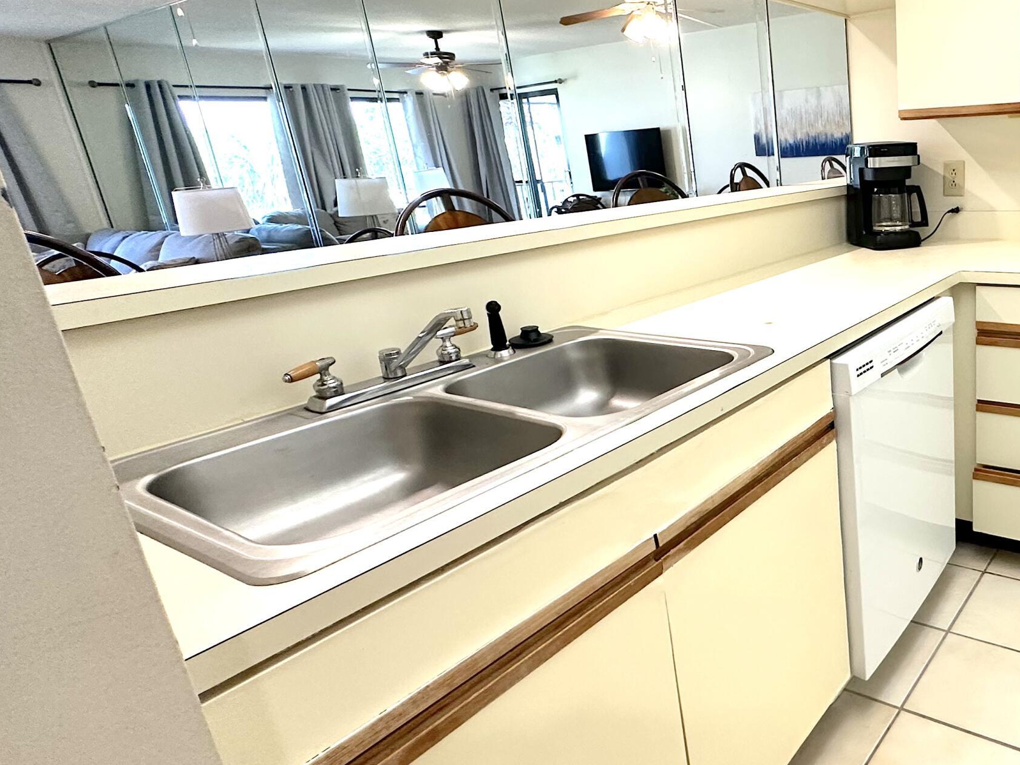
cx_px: 847
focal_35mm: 25
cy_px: 364
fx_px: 737
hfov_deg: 62.2
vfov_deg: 54.9
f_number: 2.2
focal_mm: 2.22
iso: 250
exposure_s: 1/120
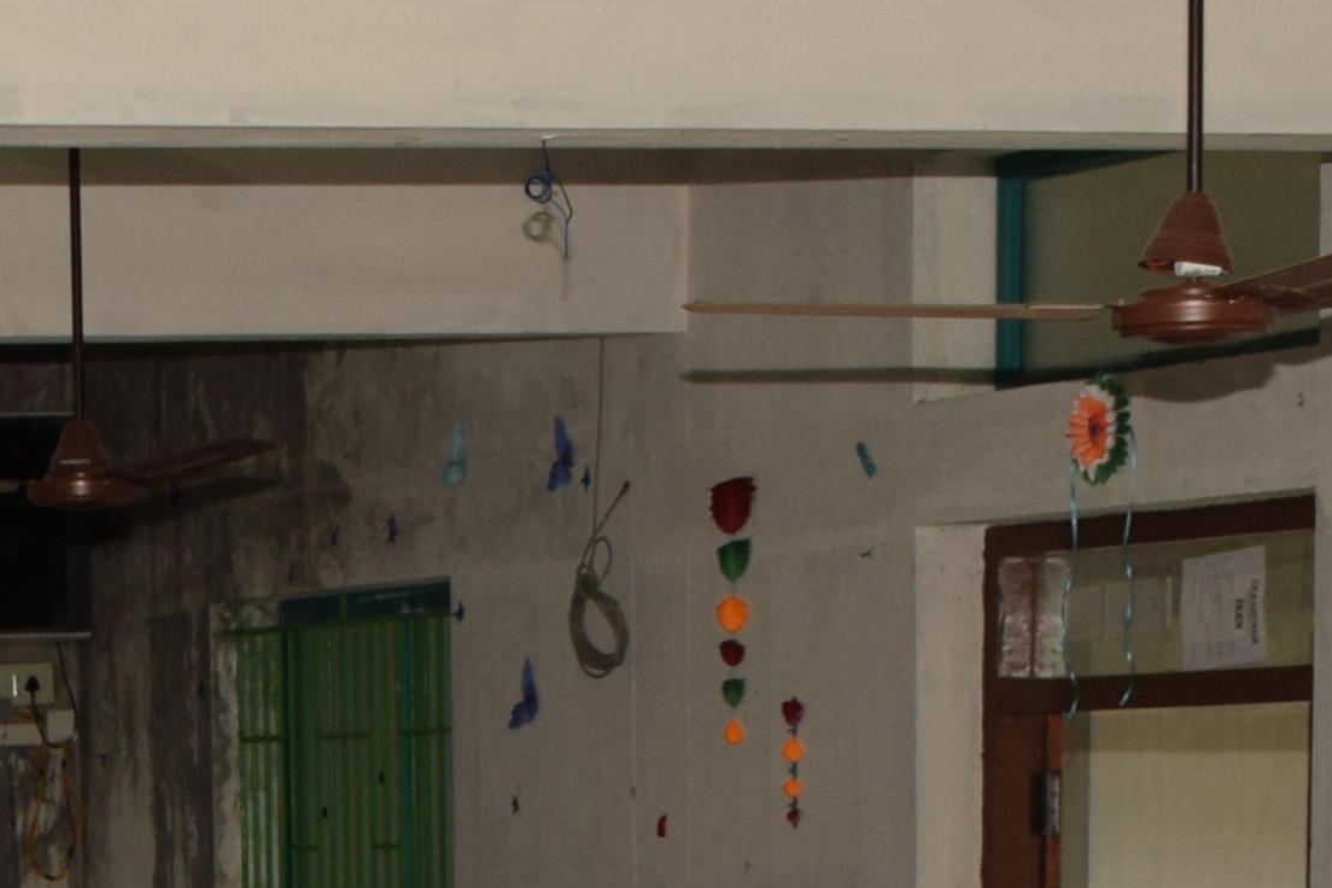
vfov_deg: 7.8
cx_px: -300
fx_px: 6031
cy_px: 2177
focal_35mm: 163
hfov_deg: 12.3
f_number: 7.1
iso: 320
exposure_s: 1/80
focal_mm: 20
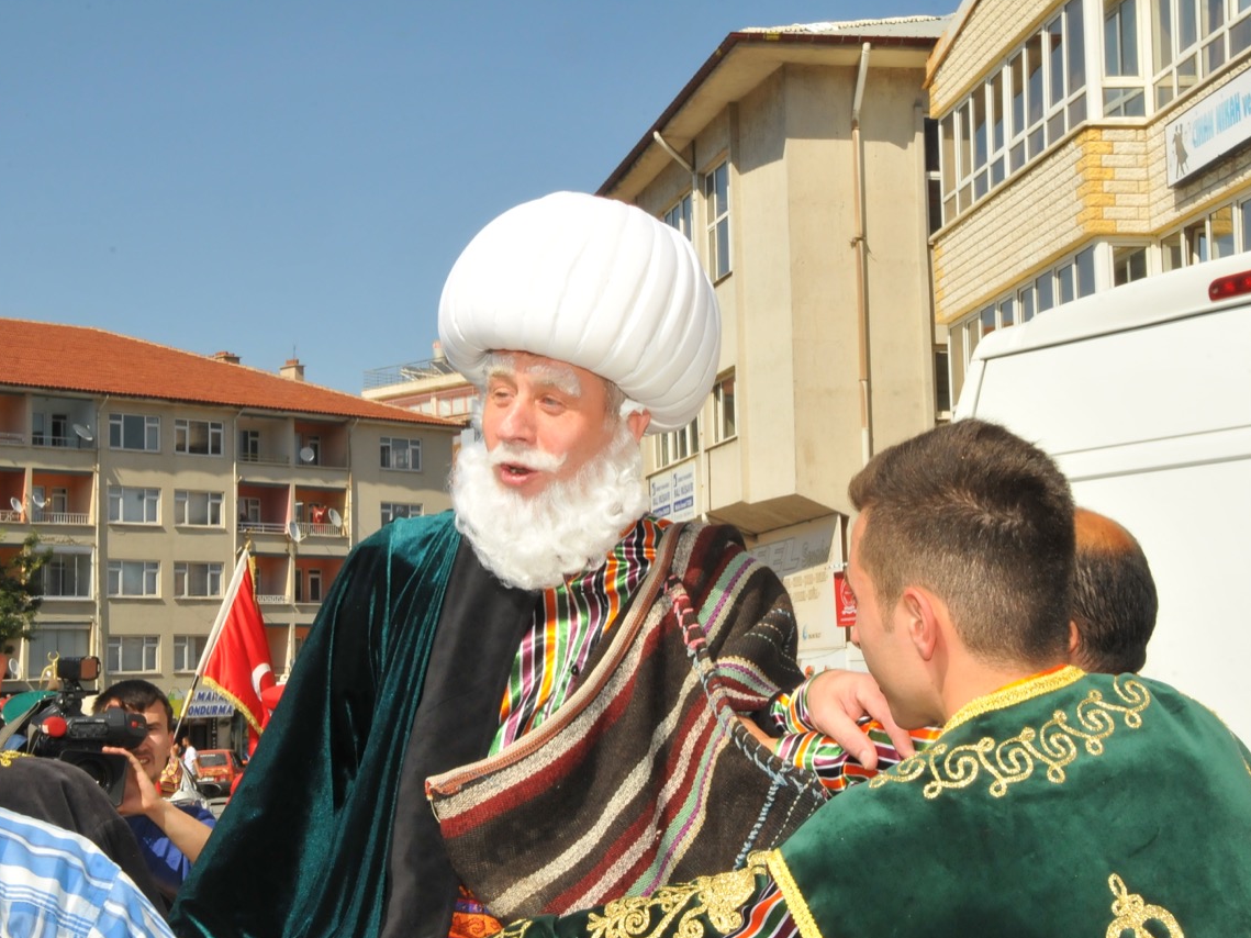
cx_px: 574
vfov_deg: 25.4
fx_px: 2080
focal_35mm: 58
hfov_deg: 33.5
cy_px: 471
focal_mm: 35
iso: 800
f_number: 25
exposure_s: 1/200
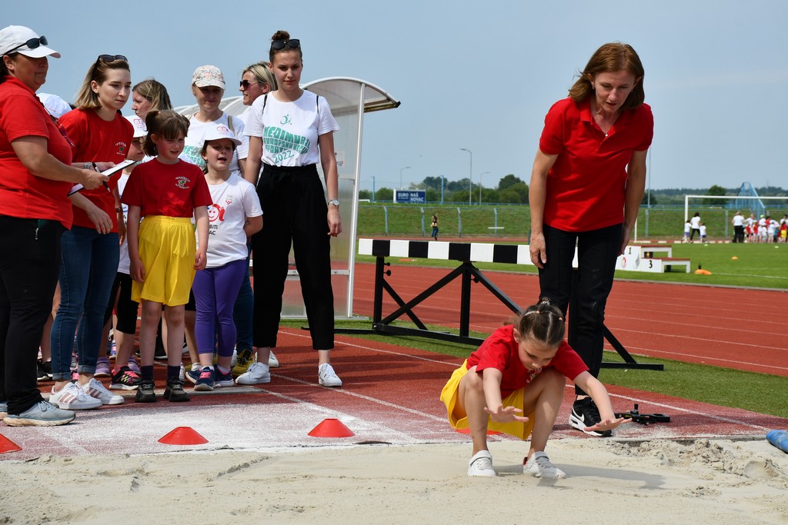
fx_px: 1839
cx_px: 394
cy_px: 262
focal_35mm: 84
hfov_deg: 24.2
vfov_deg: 16.3
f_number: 8
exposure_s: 1/500
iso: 180
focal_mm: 56
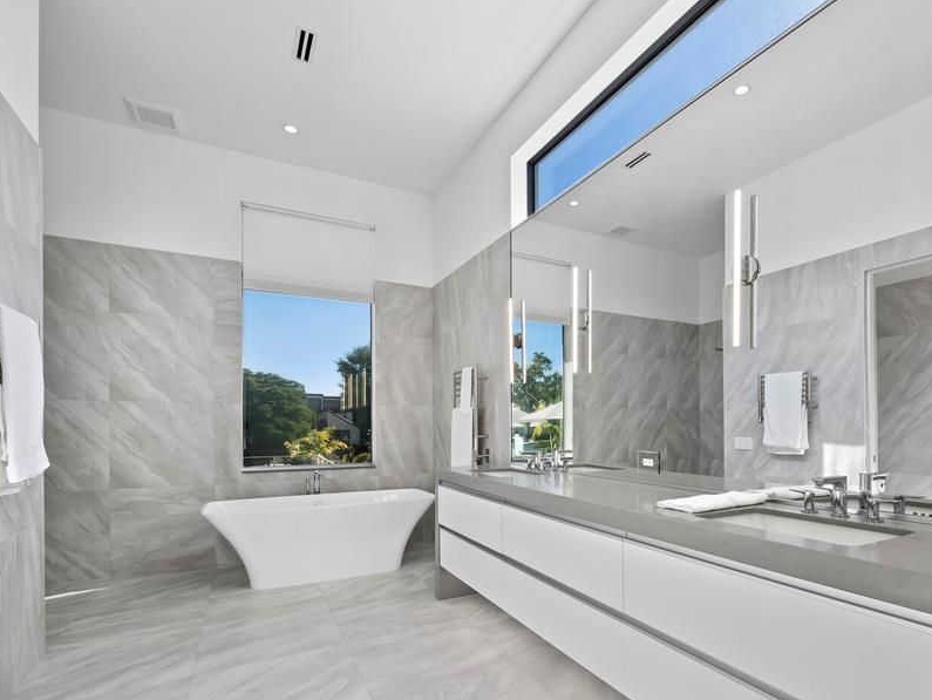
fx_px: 485
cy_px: 420
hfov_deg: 87.1
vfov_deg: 70.9
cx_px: 535
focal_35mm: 18
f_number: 10
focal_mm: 7
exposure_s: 1/25
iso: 250
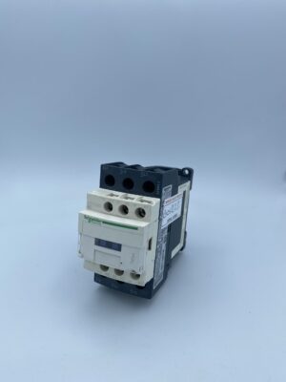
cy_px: 191
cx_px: 143
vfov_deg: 67.3
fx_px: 286
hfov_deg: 53.1
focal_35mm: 26
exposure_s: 1/1565
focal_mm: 4.25
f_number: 1.8
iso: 32
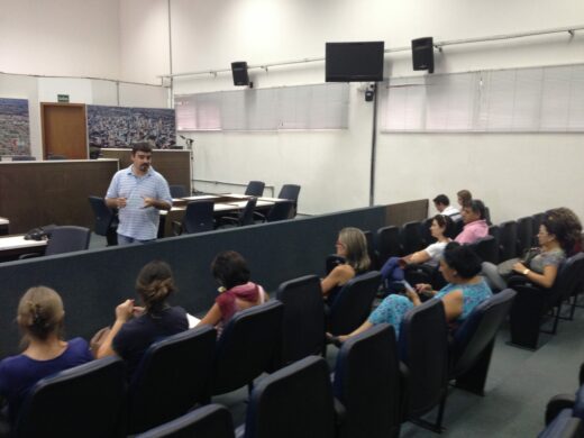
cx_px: 292
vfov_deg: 42.9
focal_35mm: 33
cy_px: 219
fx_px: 557
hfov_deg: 55.4
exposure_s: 1/20
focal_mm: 4.12
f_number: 2.4
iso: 160
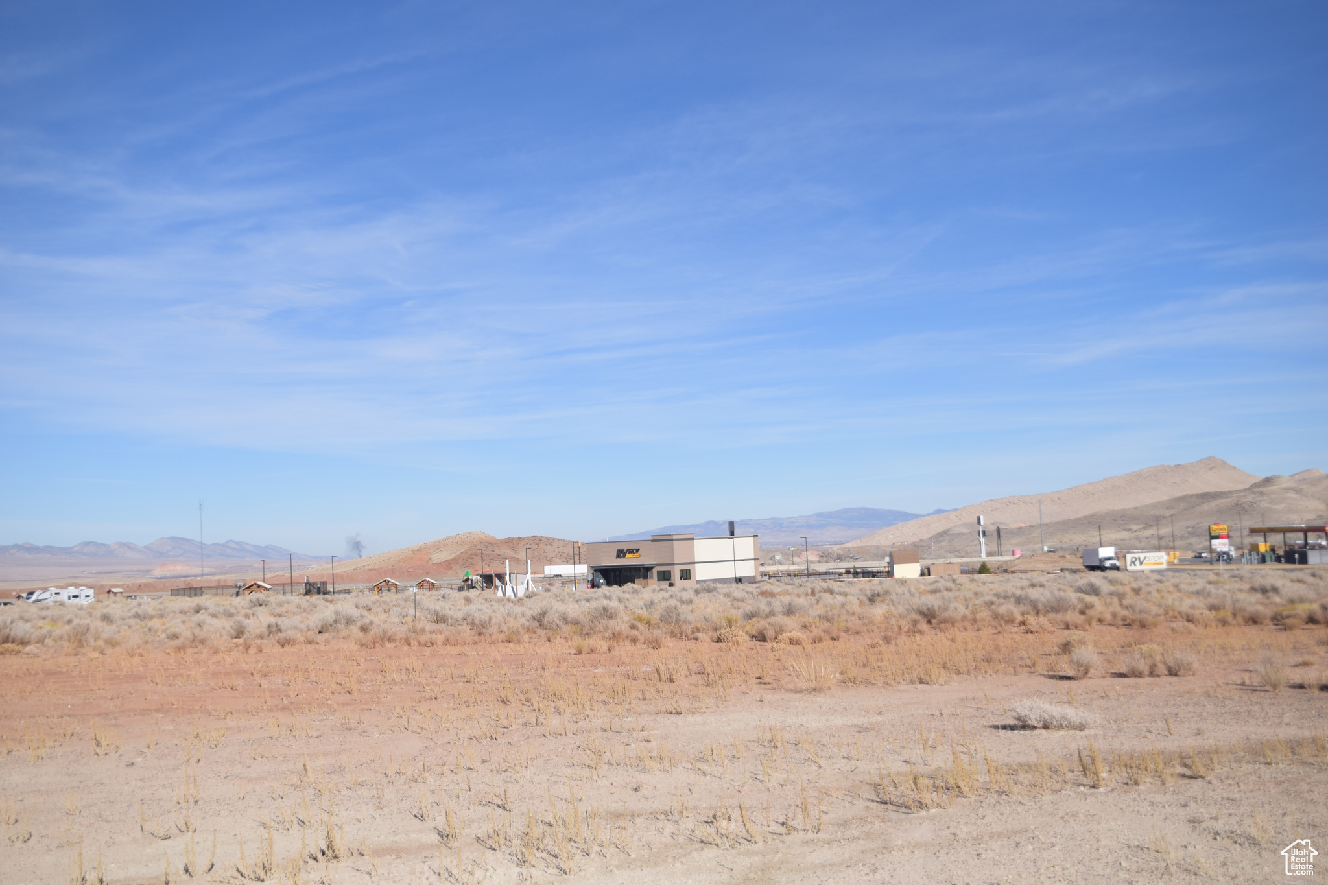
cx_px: 664
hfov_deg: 49.6
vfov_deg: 34.2
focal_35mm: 39
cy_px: 442
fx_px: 1438
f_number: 4
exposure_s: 1/2500
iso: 200
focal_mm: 26
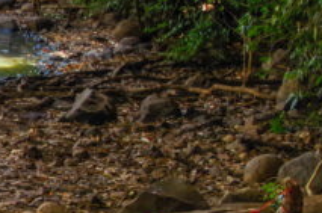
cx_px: -417
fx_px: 1160
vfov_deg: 10.5
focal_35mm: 130
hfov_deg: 12.7
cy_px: 127
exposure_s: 1/60
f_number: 11
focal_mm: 18
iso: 400
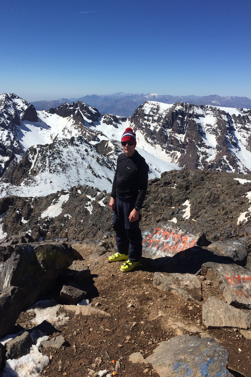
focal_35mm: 31
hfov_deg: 42.3
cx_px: 129
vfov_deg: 60.3
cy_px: 184
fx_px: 324
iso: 32
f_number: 2.2
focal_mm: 4.15
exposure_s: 1/4405
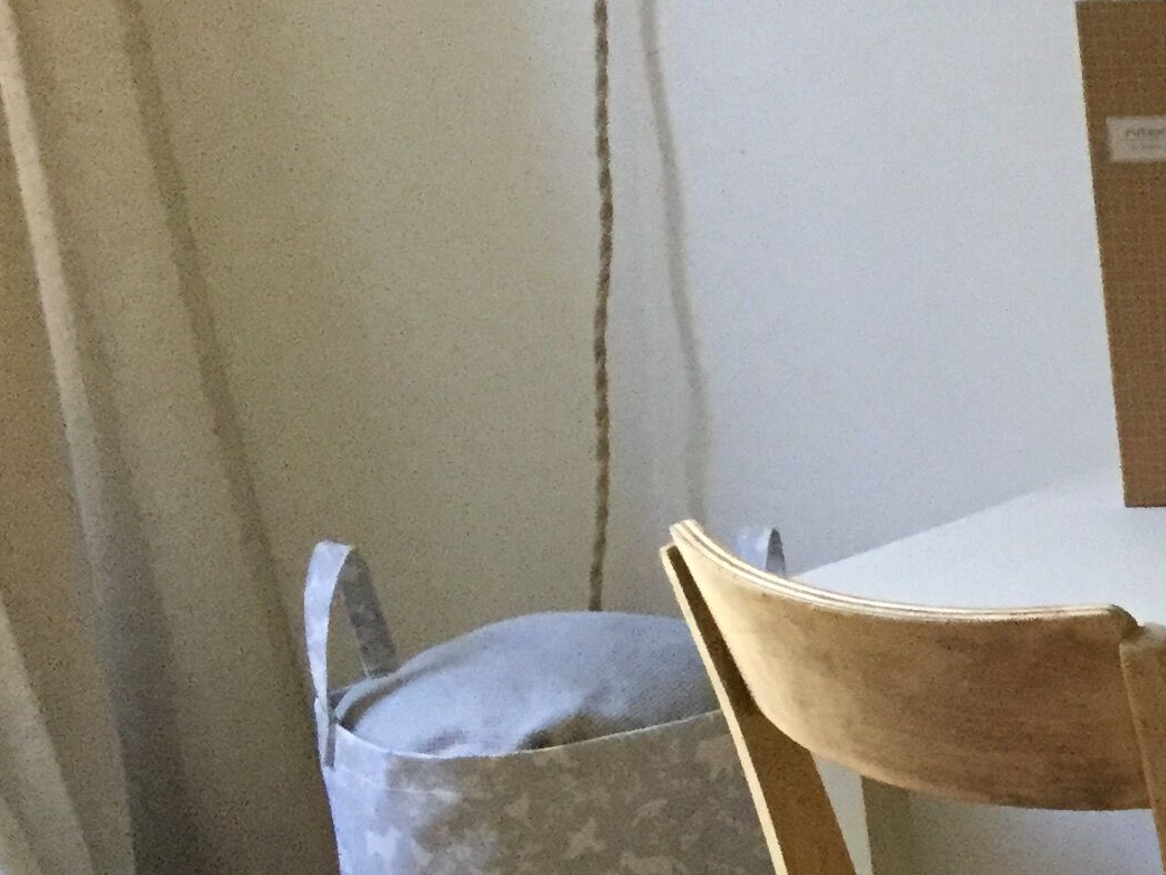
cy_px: 948
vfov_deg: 14.9
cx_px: 1652
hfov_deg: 18.4
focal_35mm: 97
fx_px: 3267
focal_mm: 3.3
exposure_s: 1/30
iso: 250
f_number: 2.4
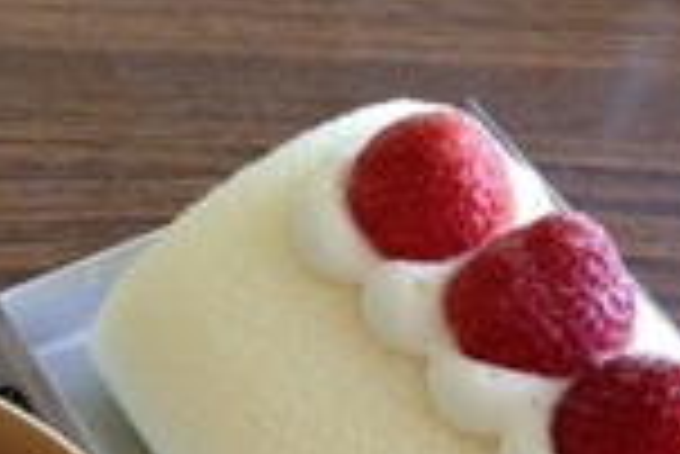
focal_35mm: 91
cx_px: -9
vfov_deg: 14.3
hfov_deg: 21.5
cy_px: 634
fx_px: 1721
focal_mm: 4.13
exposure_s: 1/60
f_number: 2.4
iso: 64
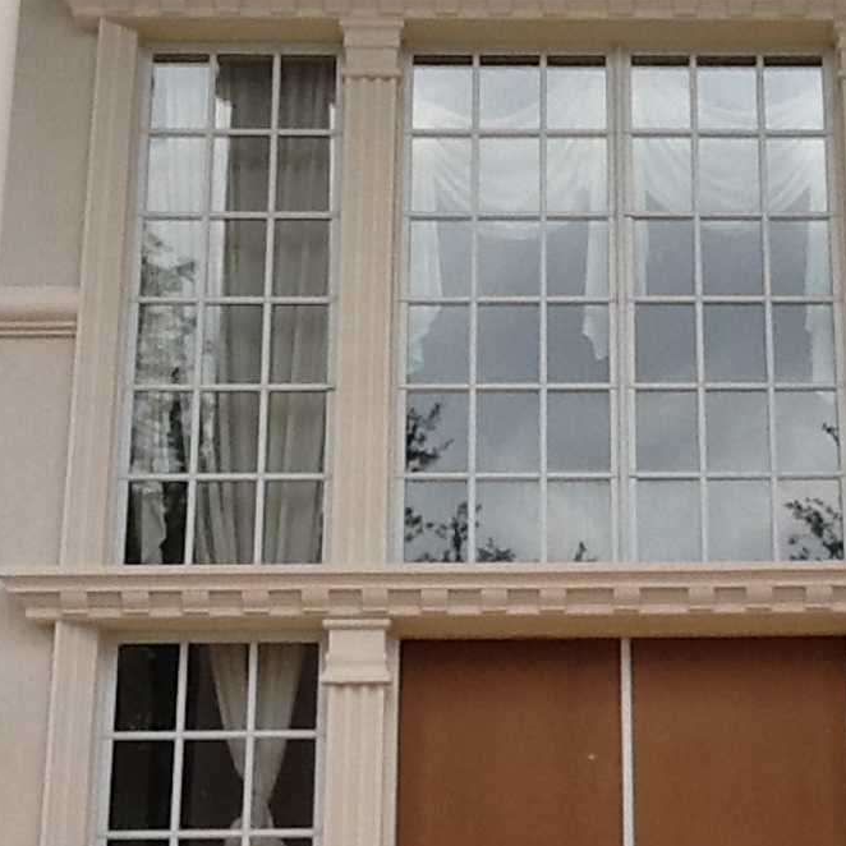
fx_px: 1576
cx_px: 642
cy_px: 380
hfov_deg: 29.5
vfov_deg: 30.0
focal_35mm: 57
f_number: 2.4
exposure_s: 1/891
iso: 80
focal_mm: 2.03
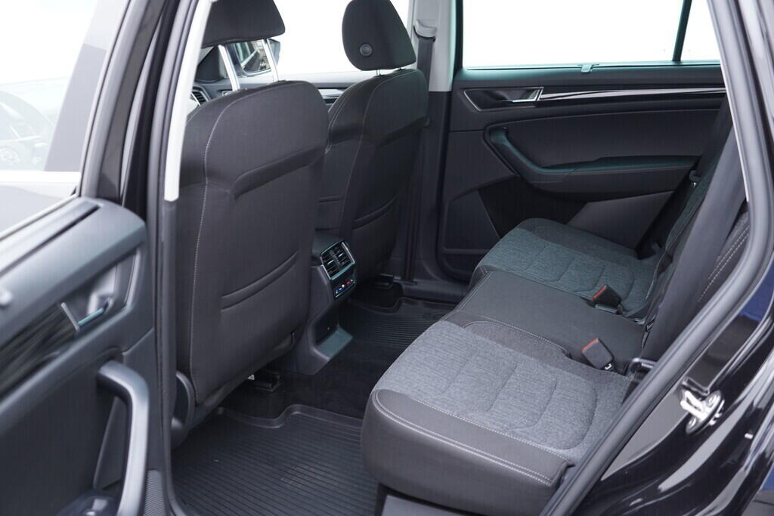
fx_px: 774
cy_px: 258
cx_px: 387
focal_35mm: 36
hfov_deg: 53.1
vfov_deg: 36.9
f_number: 2.8
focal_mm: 24
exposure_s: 1/40
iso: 400
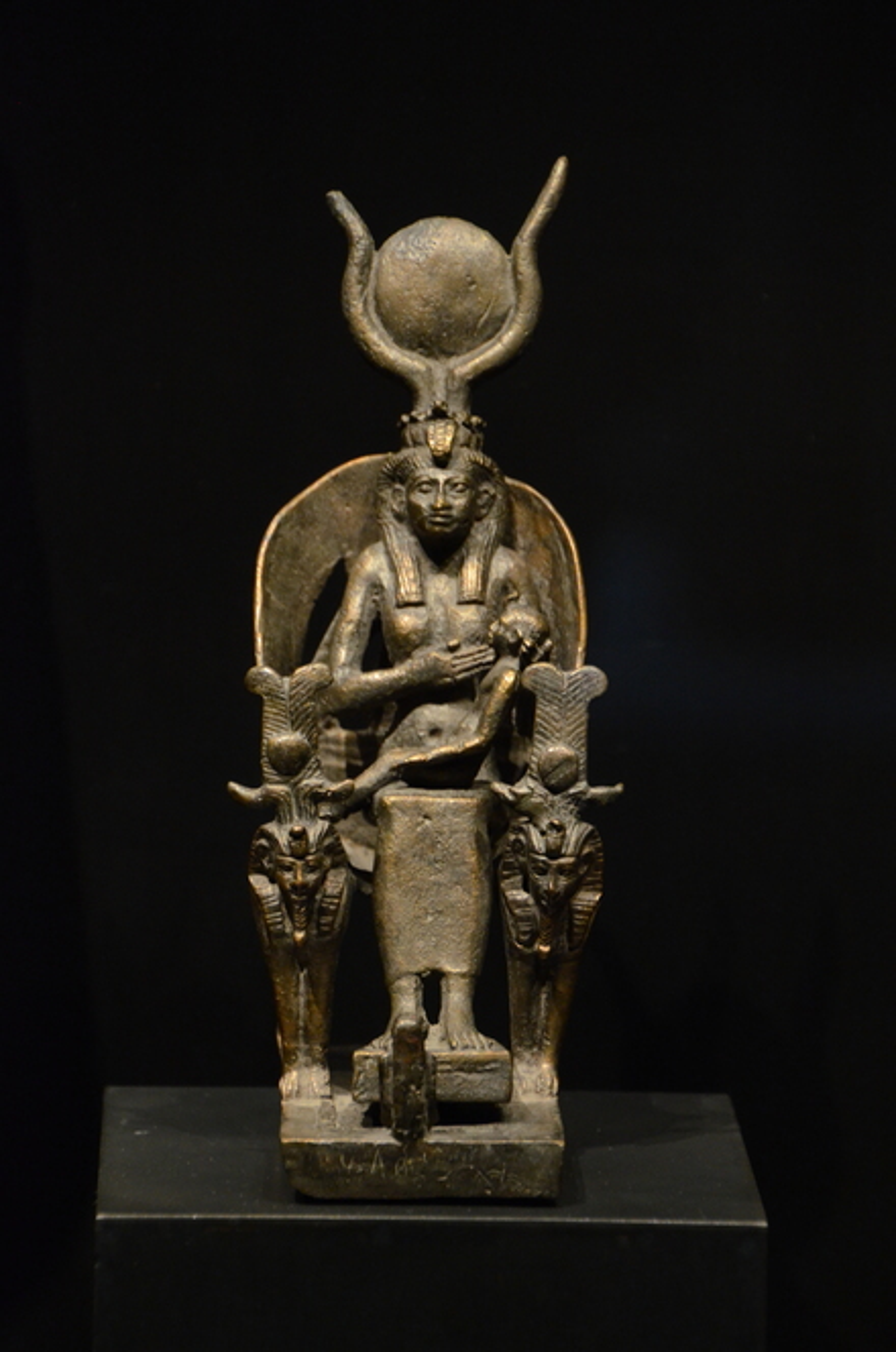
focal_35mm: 262
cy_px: 676
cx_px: 448
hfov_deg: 5.2
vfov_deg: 7.9
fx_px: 9840
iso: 2500
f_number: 6
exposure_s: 1/40
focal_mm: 175
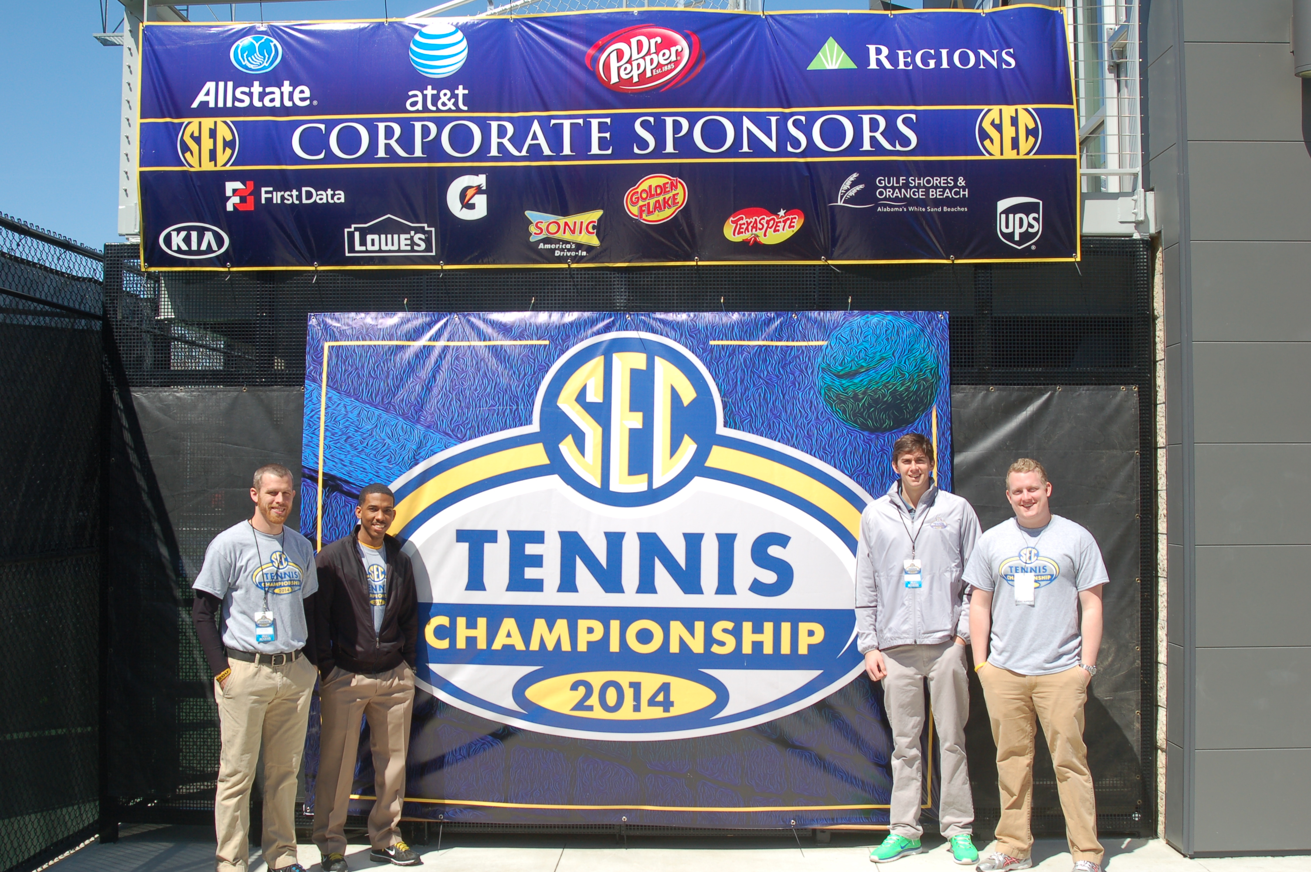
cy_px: 436
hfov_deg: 46.4
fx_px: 1528
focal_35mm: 42
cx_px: 656
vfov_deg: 31.8
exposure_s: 1/320
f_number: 9
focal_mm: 28
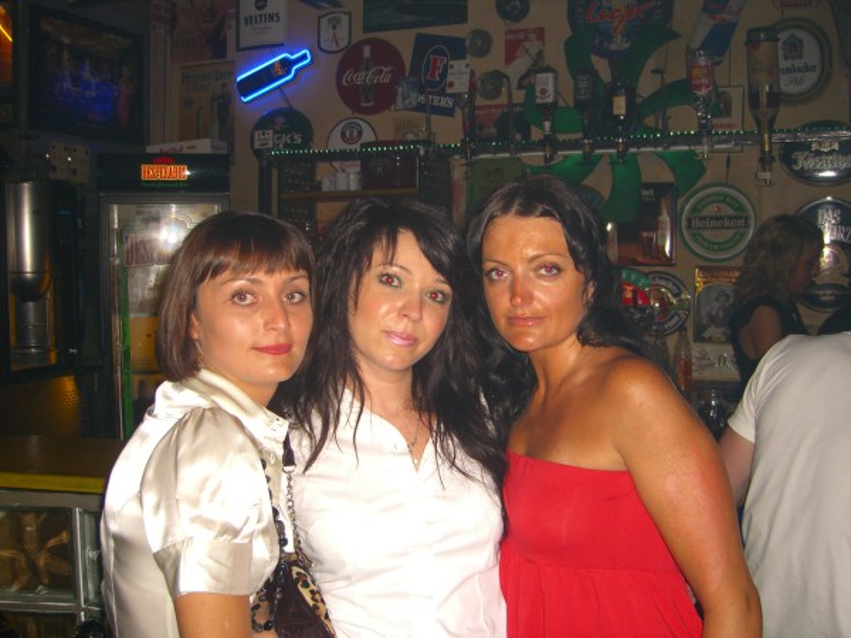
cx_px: 426
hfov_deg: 49.0
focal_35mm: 38
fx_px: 934
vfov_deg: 37.7
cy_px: 319
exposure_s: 1/60
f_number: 2.8
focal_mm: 7.9
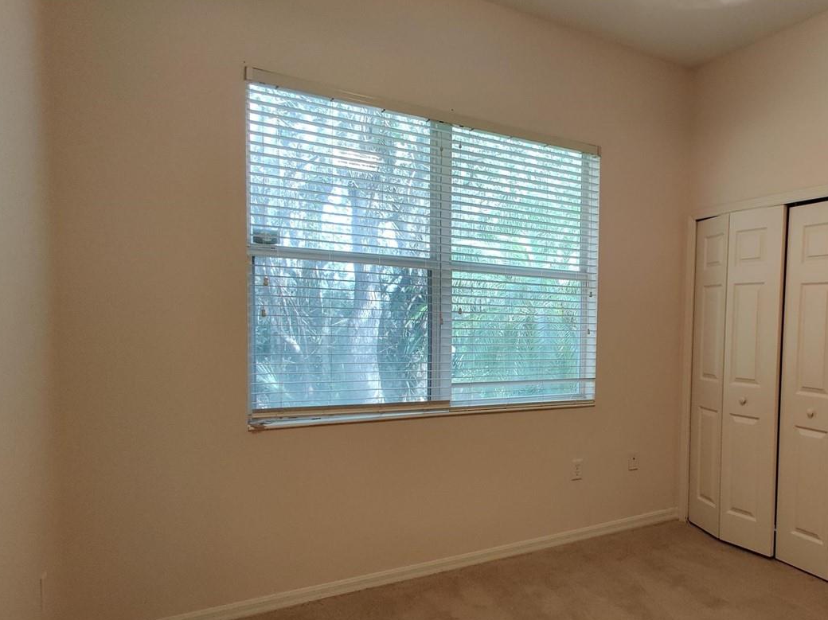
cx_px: 615
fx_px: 478
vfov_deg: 65.6
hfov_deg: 76.2
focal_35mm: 20
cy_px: 355
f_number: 2.2
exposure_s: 1/50
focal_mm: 2.25
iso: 250
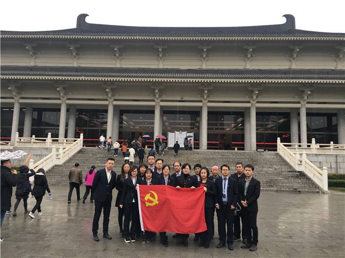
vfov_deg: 48.2
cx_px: 172
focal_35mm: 29
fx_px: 289
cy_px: 129
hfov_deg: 61.7
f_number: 2.2
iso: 25
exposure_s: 1/33
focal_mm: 4.15
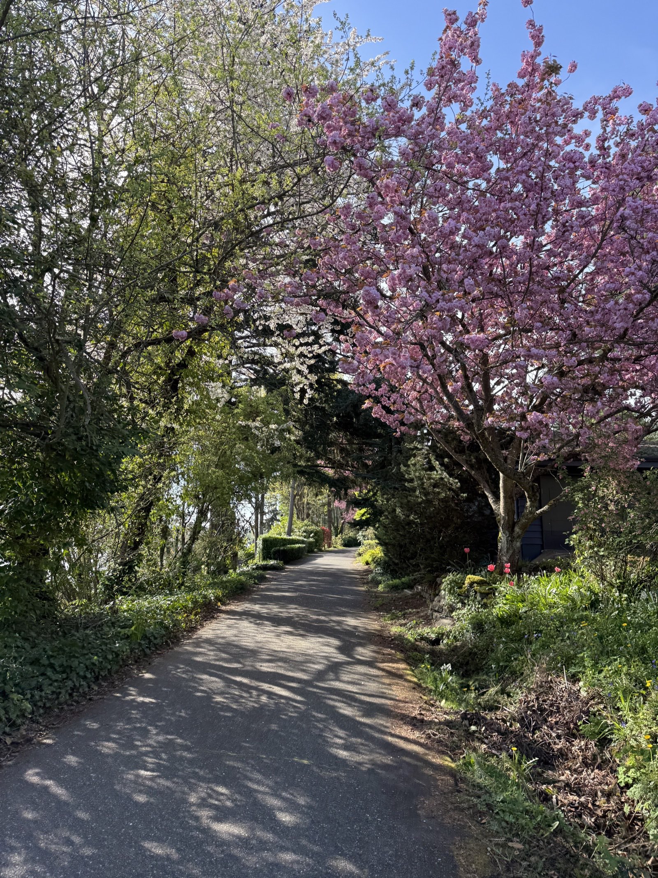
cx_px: 329
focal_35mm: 24
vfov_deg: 71.6
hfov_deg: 56.8
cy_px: 439
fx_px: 608
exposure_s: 1/735
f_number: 1.78
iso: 100
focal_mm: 6.76
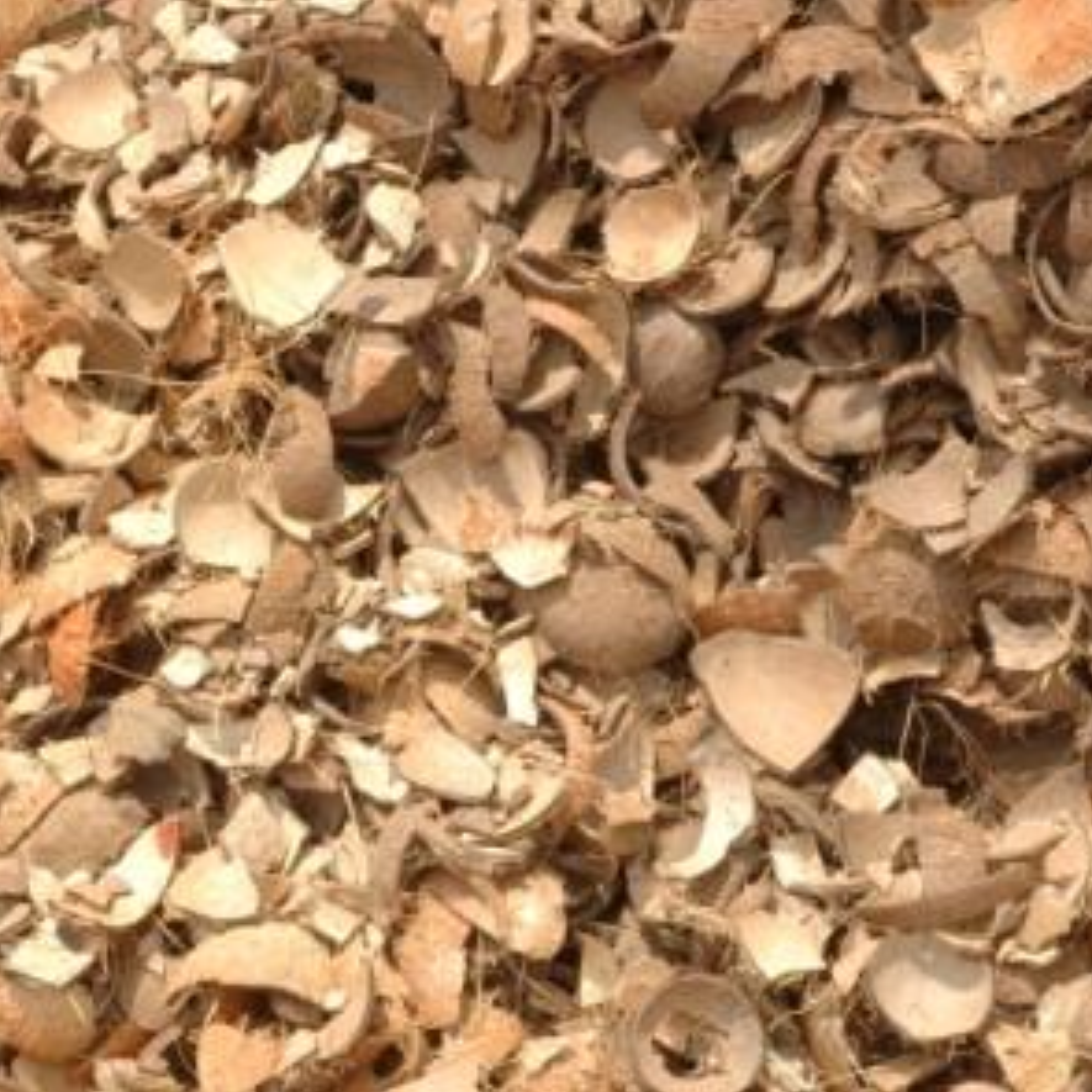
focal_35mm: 93
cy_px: 548
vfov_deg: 18.7
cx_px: 463
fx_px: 3319
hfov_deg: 18.7
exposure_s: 1/80
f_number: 14
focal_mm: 48
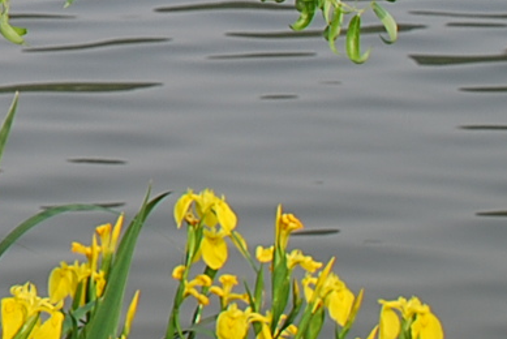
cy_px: -295
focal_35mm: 231
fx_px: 3262
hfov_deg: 8.4
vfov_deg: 5.8
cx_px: -547
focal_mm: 31
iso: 100
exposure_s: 1/200
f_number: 7.1
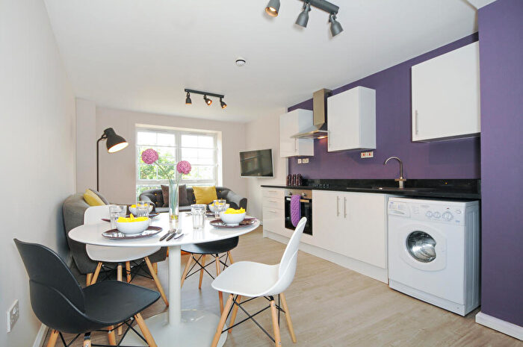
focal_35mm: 16
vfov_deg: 71.9
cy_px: 174
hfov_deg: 95.0
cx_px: 262
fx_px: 239
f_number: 7.1
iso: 320
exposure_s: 1/40
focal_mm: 11
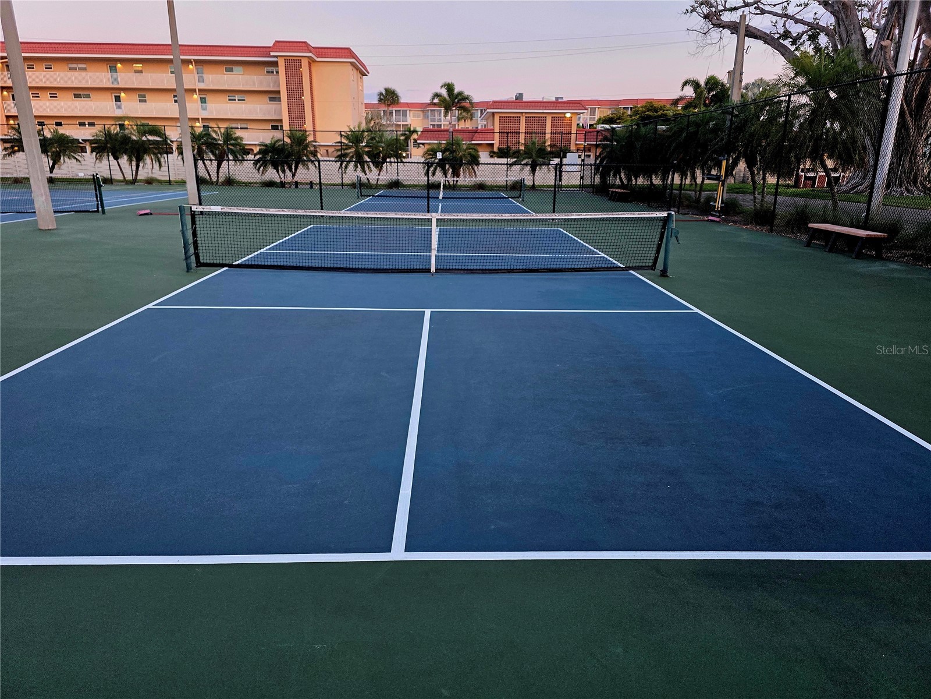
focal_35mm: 23
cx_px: 466
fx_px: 619
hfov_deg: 73.9
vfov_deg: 58.9
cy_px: 350
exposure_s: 1/182
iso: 250
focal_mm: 6.3
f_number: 1.7
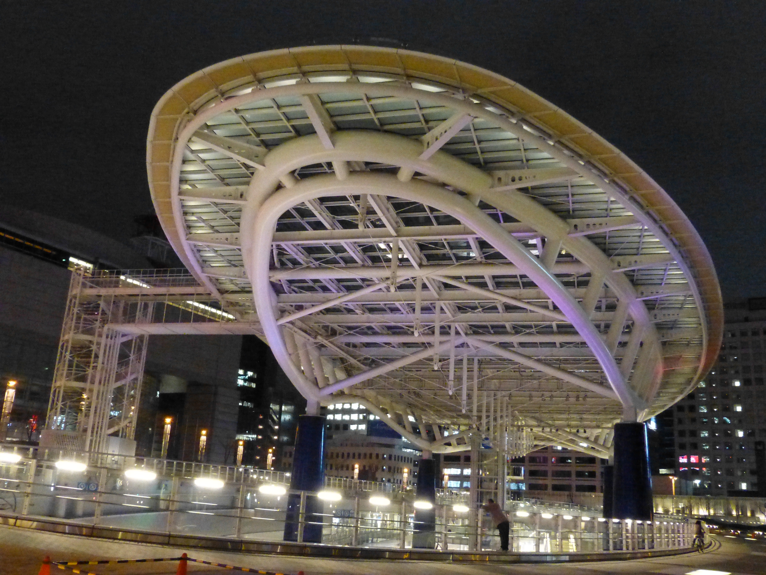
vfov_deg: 41.8
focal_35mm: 34
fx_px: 752
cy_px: 288
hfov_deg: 54.0
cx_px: 383
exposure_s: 1/20
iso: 3200
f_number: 3.7
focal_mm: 6.1
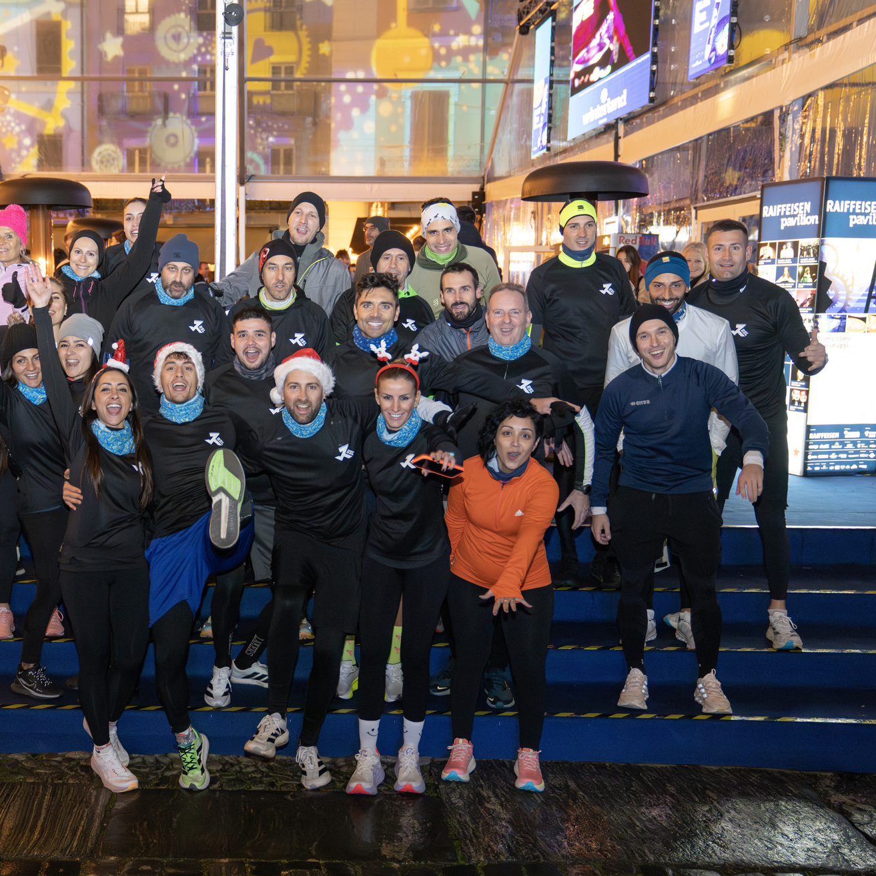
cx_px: 236
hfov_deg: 37.5
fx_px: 1260
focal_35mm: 44
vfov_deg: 38.3
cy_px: 439
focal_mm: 34
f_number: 2.8
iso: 8000
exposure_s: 1/200
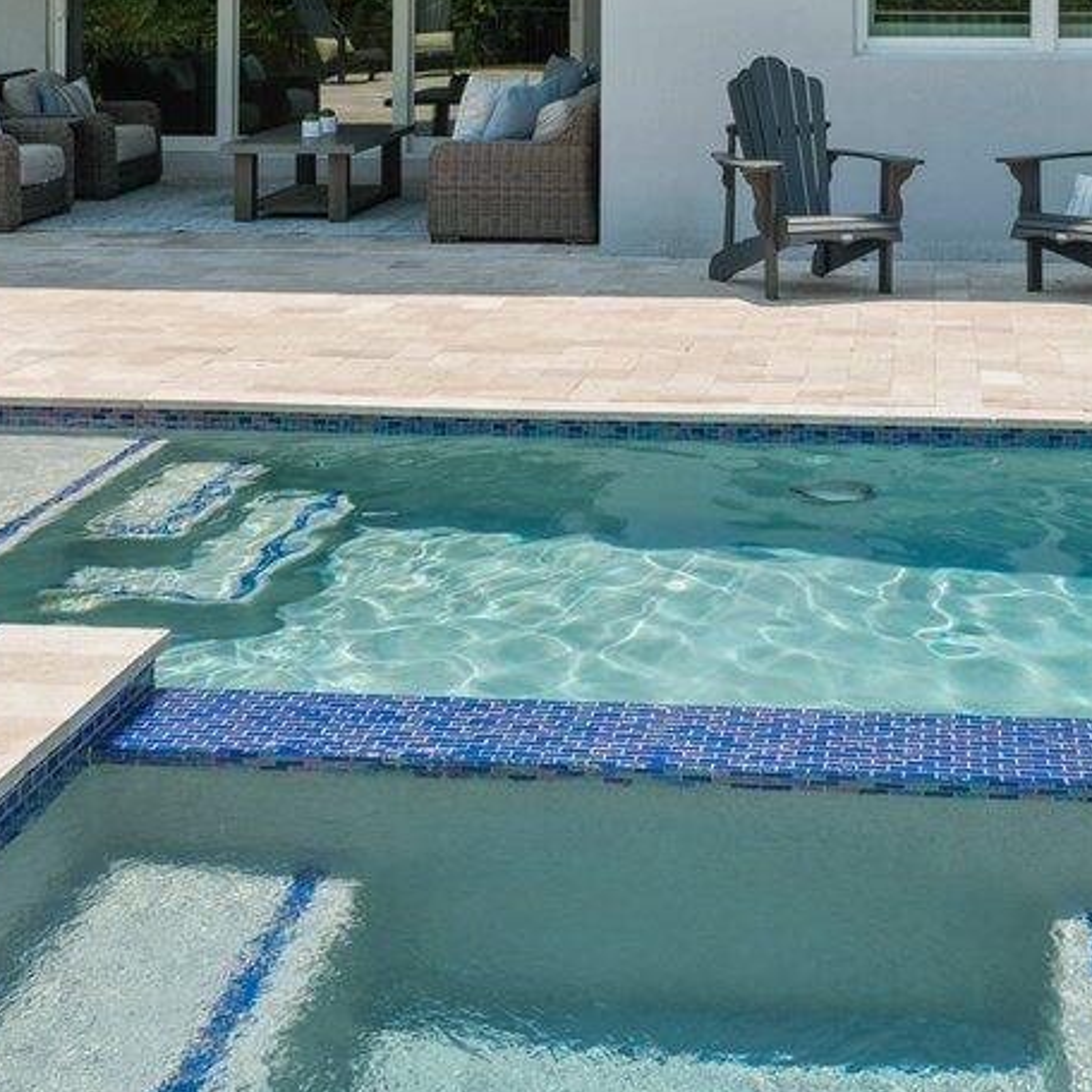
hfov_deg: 27.2
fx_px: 2245
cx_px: 735
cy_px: -214
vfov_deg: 24.7
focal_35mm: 63
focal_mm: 16.5
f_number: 9
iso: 100
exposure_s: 1/100
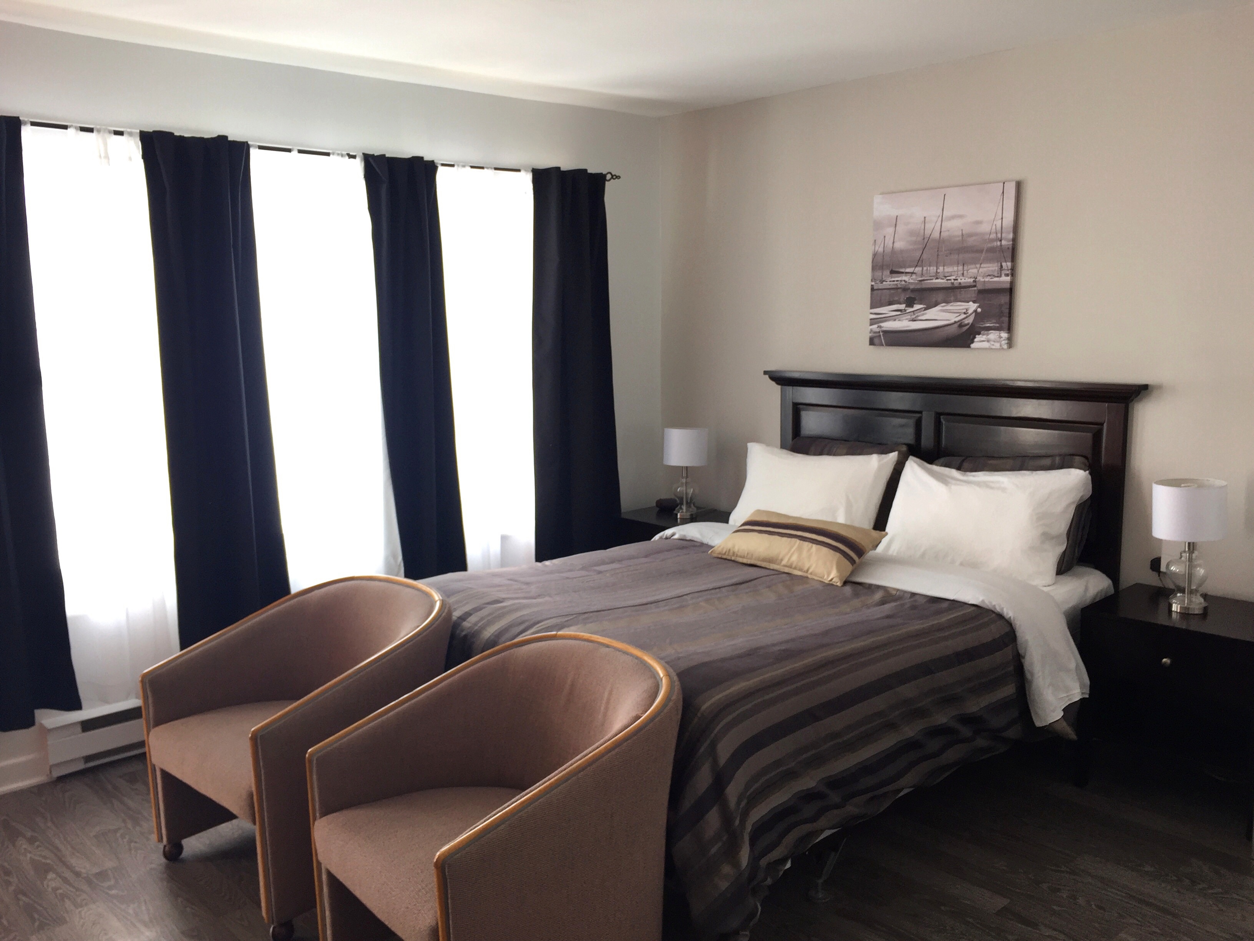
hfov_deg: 61.7
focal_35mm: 29
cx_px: 627
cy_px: 470
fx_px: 1051
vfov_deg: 48.2
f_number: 2.2
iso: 32
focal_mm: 4.15
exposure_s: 1/30
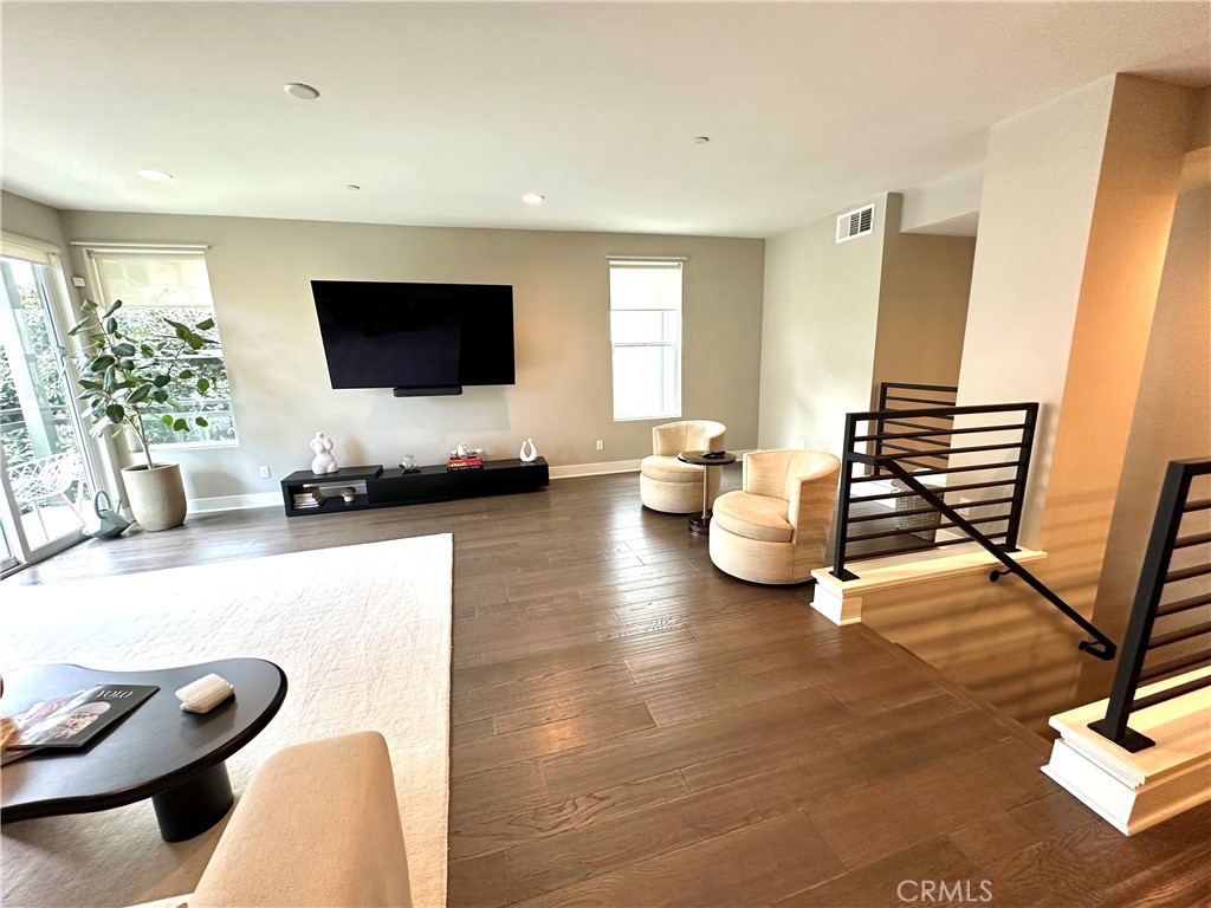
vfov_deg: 85.7
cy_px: 454
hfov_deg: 102.1
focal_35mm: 14
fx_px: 490
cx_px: 606
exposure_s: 1/60
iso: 200
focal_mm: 2.22
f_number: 2.2
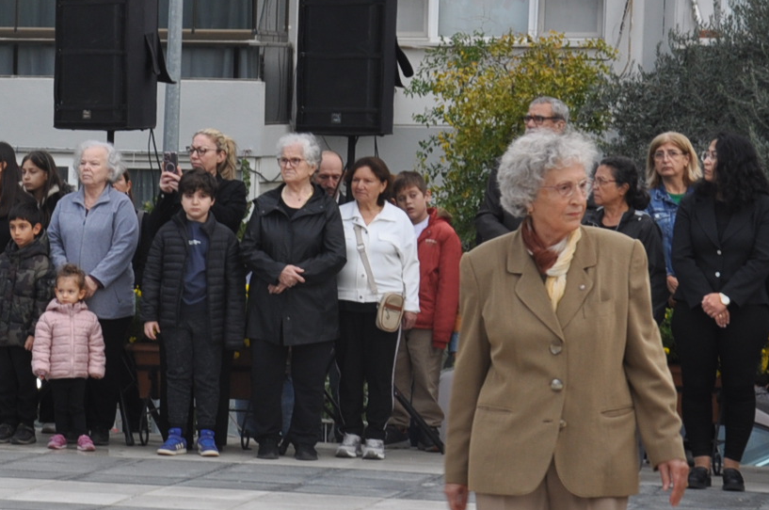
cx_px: -201
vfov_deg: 7.2
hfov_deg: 10.7
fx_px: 4031
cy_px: 245
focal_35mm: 189
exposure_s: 1/60
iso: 200
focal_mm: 48
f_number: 8
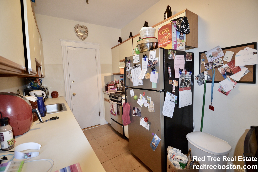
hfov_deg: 100.4
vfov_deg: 77.2
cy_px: 86
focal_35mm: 15
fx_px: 107
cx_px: 129
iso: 1100
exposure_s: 1/60
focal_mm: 10
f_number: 3.5
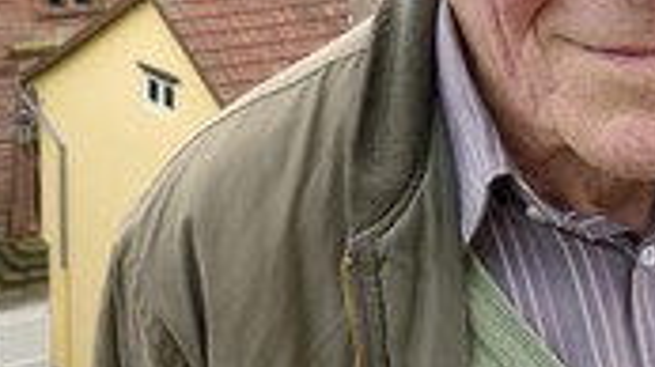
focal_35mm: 89
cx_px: 223
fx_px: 1545
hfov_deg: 23.8
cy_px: 26
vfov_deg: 13.4
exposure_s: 1/100
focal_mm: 35
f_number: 16
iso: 400
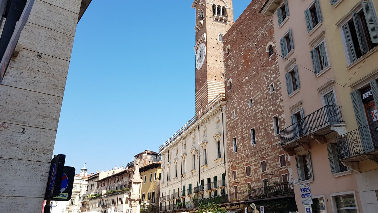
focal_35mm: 30
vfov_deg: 38.5
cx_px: 197
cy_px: 69
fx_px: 301
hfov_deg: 64.3
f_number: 1.7
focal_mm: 4.2
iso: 50
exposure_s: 1/1396
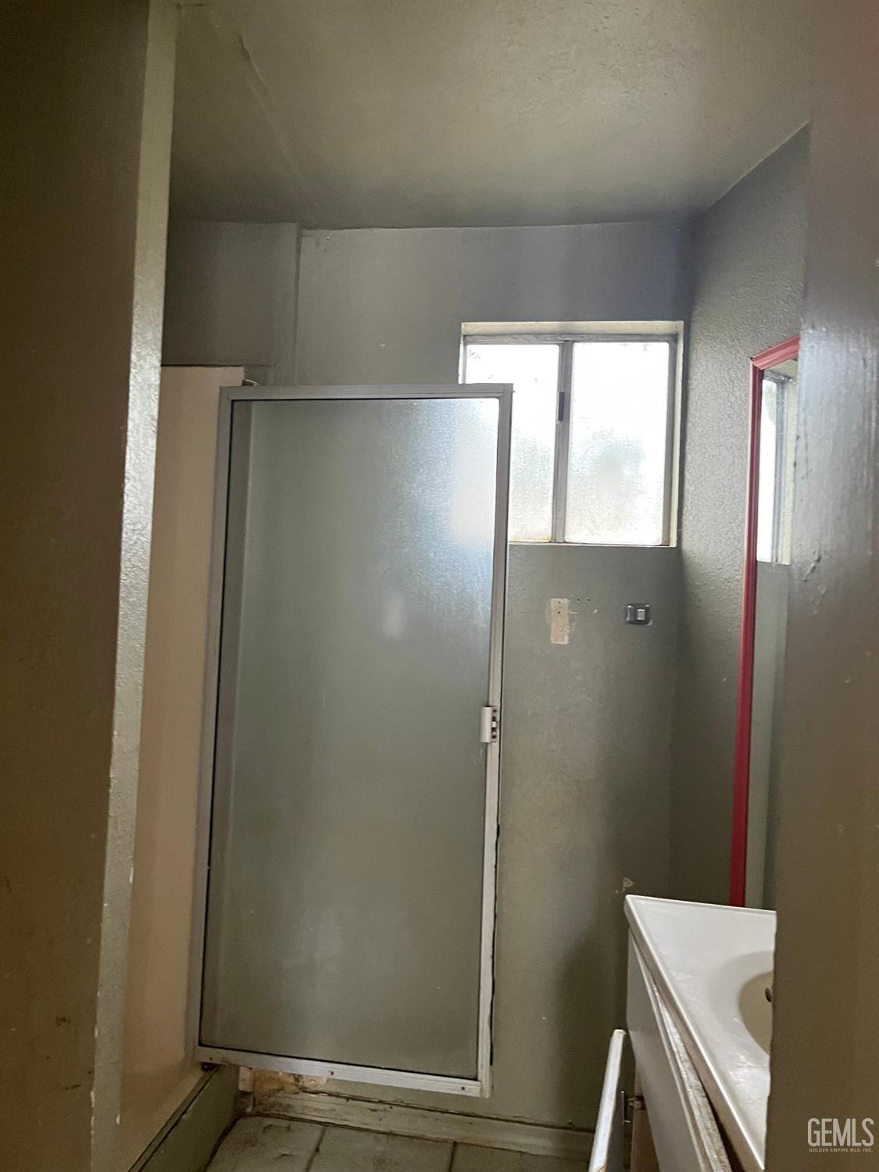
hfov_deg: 53.1
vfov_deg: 67.3
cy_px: 586
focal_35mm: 26
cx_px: 440
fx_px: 880
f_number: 1.6
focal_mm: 5.1
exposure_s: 1/60
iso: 500
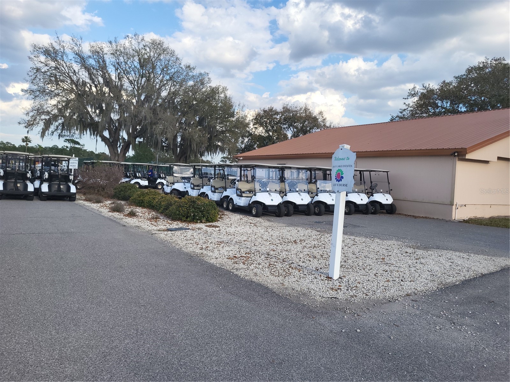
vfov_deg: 53.1
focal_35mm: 26
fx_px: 383
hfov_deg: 67.3
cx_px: 255
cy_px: 191
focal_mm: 5.4
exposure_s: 1/1248
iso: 40
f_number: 1.8
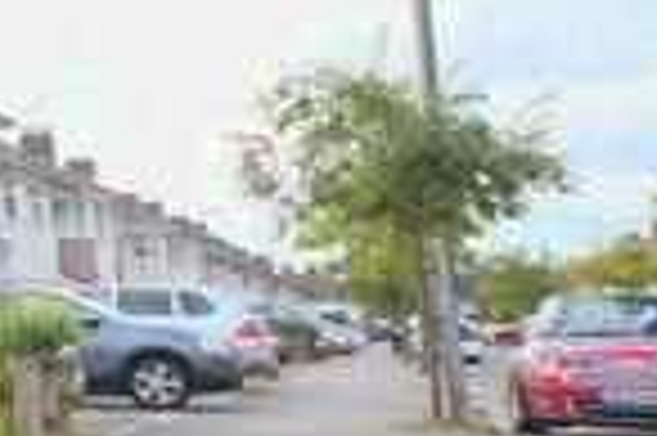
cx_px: -882
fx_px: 1313
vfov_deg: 18.9
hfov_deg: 15.6
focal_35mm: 72
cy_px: 173
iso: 360
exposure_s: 1/250
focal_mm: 10
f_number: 8
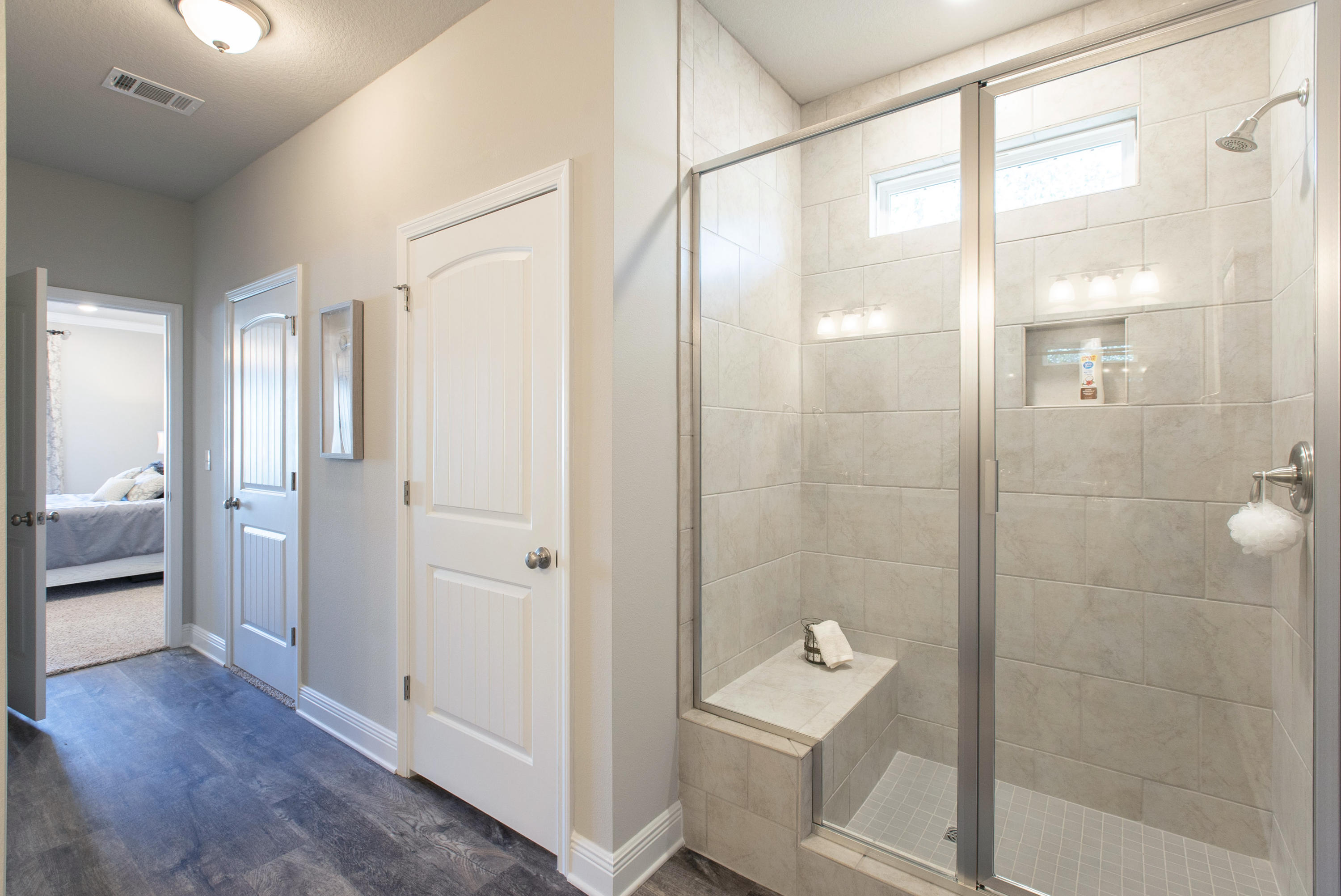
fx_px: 596
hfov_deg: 96.7
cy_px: 448
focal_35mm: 16
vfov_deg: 73.8
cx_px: 670
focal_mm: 16
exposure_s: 1/15
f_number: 6.3
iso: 500
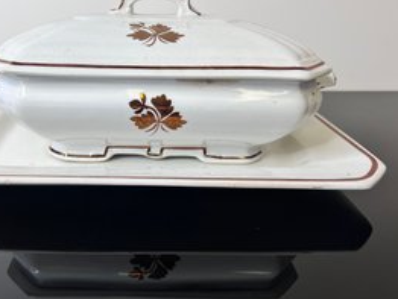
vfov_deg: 41.7
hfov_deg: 53.2
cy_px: 119
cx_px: 144
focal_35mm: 34
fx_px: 391
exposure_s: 1/360
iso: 50
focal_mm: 5.7
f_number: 1.5
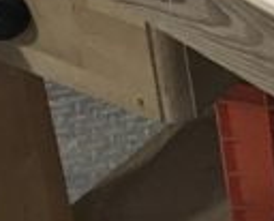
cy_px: -54
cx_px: 486
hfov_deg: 8.5
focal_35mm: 218
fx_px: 1772
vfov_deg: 7.1
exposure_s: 1/24
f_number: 1.8
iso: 40
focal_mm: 3.99
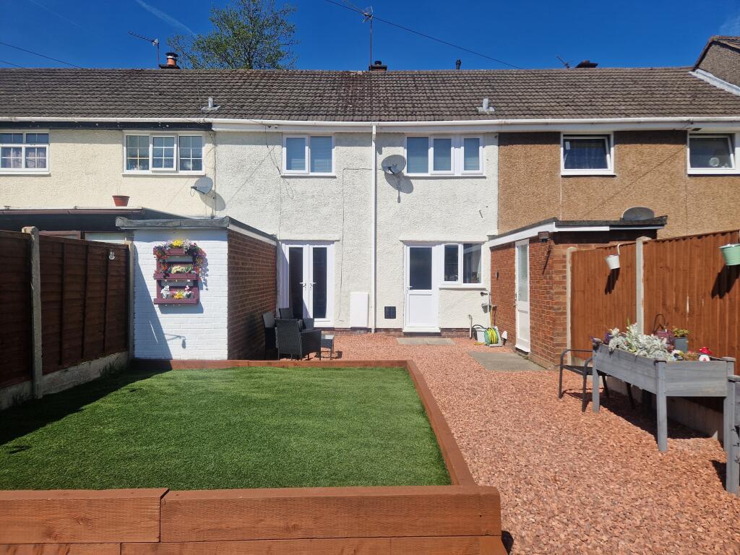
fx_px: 492
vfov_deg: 58.9
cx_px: 370
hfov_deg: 73.9
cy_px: 278
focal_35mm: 23
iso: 50
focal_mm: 5.4
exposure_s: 1/3104
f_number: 1.8
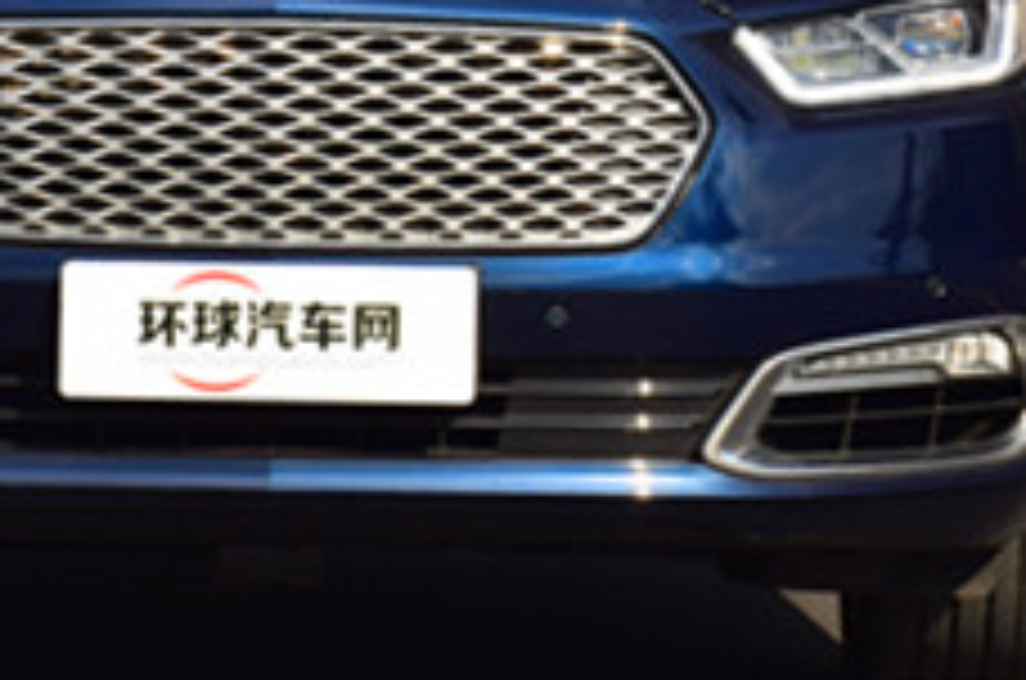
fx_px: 9897
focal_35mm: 348
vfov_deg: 3.9
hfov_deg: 5.9
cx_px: 292
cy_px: -9
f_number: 13
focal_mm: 80
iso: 100
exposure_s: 1/100
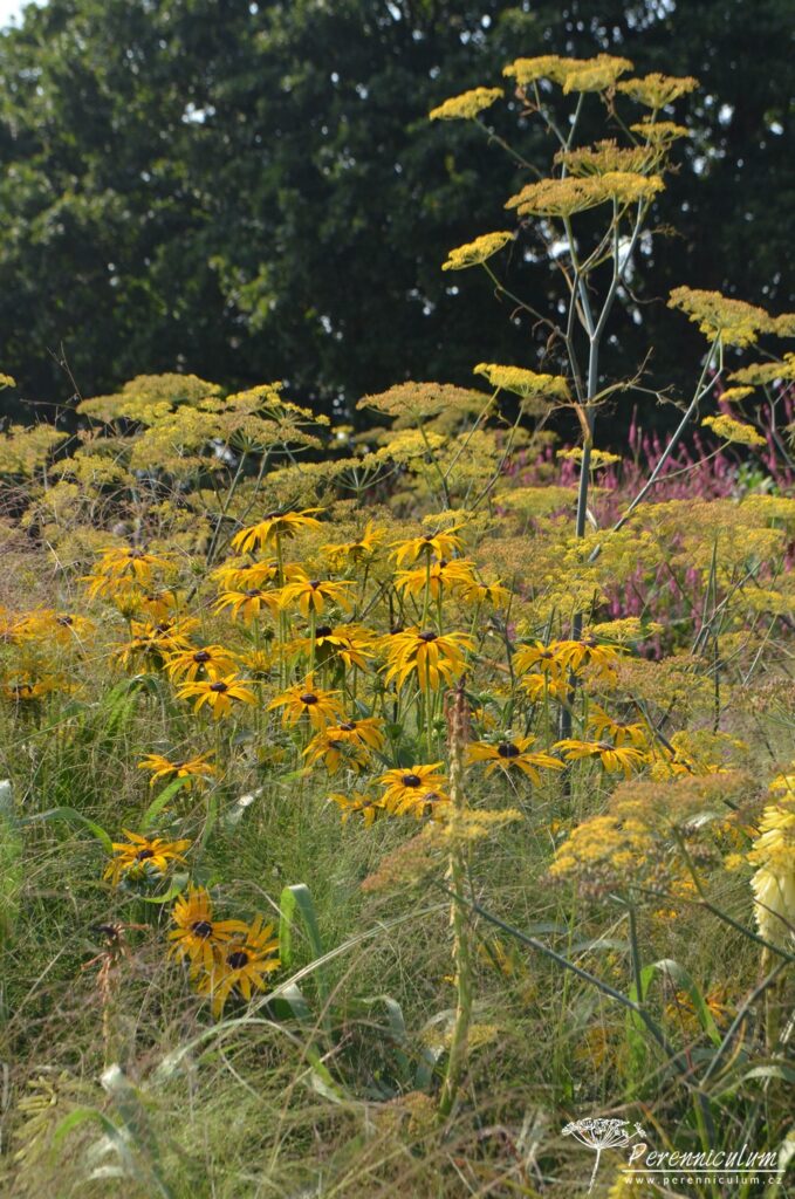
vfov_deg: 31.9
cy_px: 600
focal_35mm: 63
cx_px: 398
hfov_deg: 21.5
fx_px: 2095
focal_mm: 42
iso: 640
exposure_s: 1/1000
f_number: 9
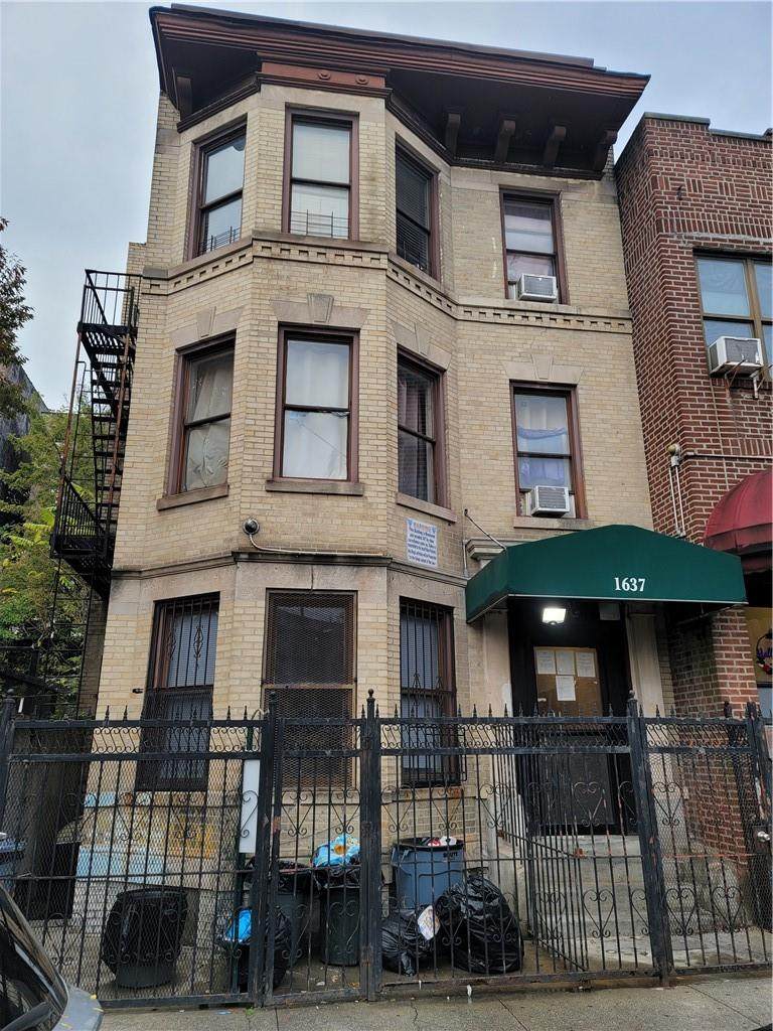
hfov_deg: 54.9
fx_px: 744
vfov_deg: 69.4
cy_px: 516
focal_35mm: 25
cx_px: 386
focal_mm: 7
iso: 20
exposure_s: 1/406
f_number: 1.8
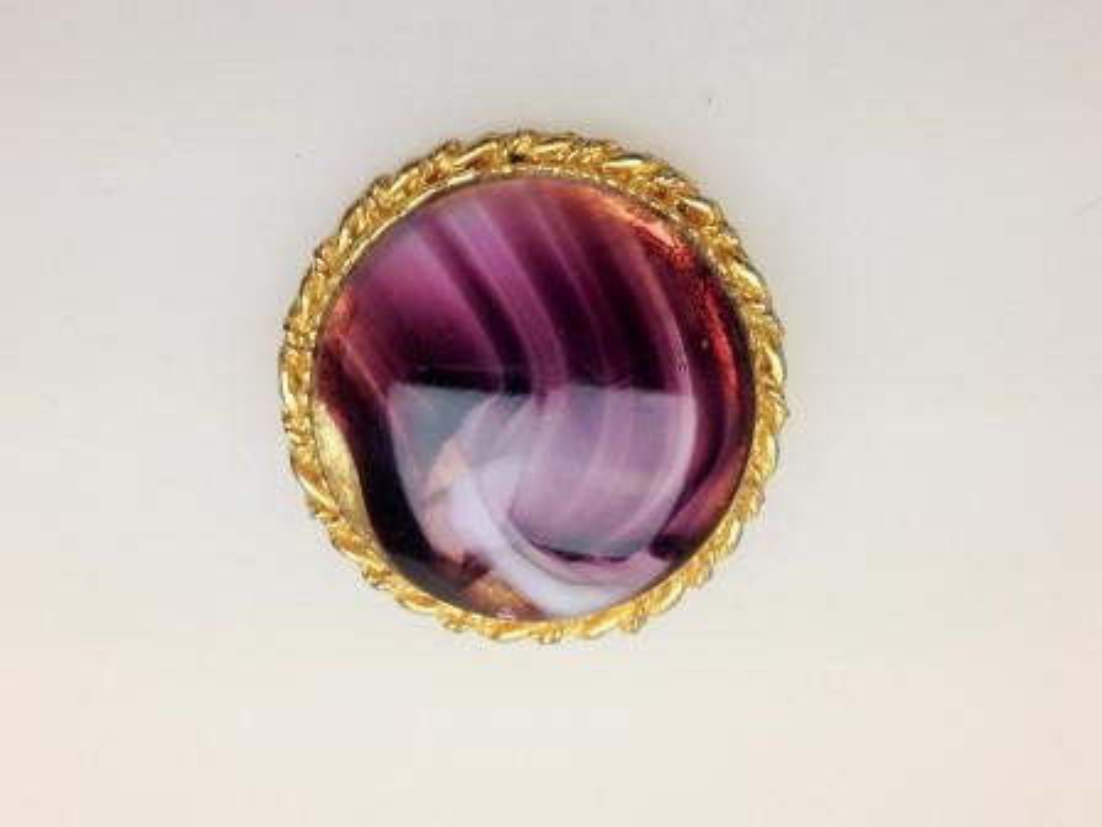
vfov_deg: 40.7
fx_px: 1114
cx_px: 551
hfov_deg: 52.6
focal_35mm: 35
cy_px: 414
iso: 50
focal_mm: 4.28
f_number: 2.4
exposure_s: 1/135
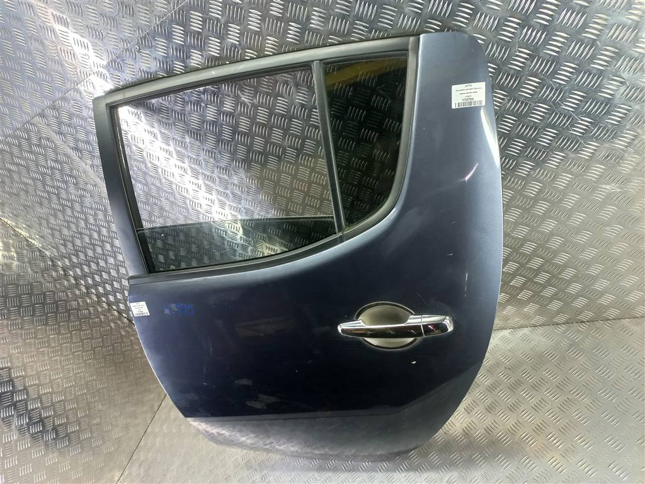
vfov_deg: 54.9
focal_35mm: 25
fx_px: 466
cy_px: 242
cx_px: 322
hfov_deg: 69.4
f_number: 1.8
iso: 100
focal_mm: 4.6
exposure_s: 1/50
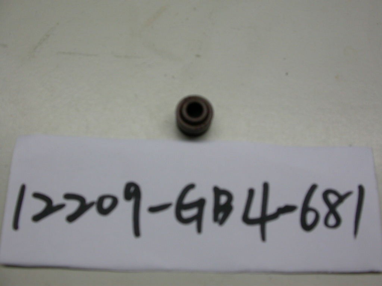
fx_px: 419
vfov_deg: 37.7
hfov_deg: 49.0
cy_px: 143
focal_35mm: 38
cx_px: 191
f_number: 3.7
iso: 100
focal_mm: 7.85
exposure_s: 1/68.9
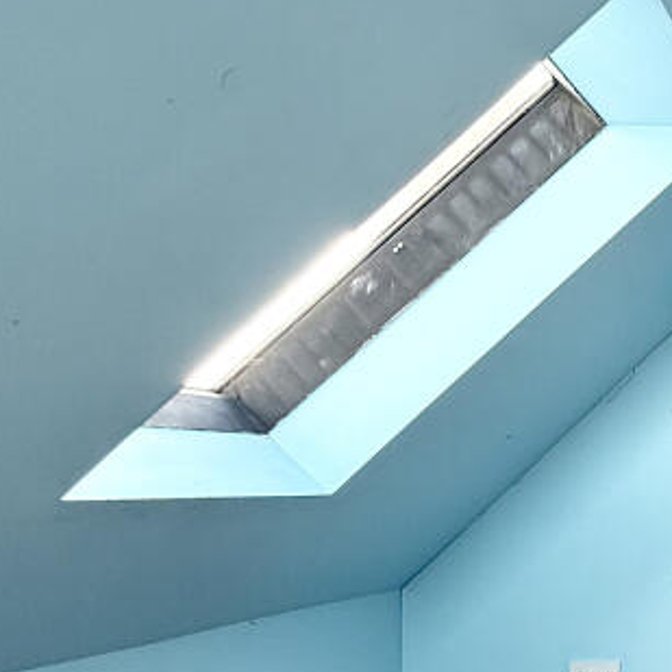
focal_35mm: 41
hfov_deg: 30.1
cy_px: 461
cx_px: 924
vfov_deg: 40.3
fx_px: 900
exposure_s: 1/99
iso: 80
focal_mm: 2.22
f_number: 2.2
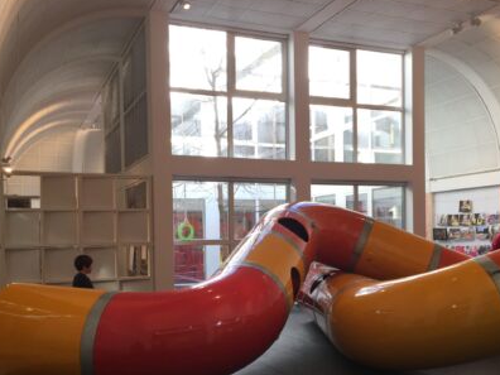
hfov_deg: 47.9
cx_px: 256
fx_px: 563
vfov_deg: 36.5
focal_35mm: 39
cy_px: 244
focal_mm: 4.15
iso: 50
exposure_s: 1/100
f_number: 2.2
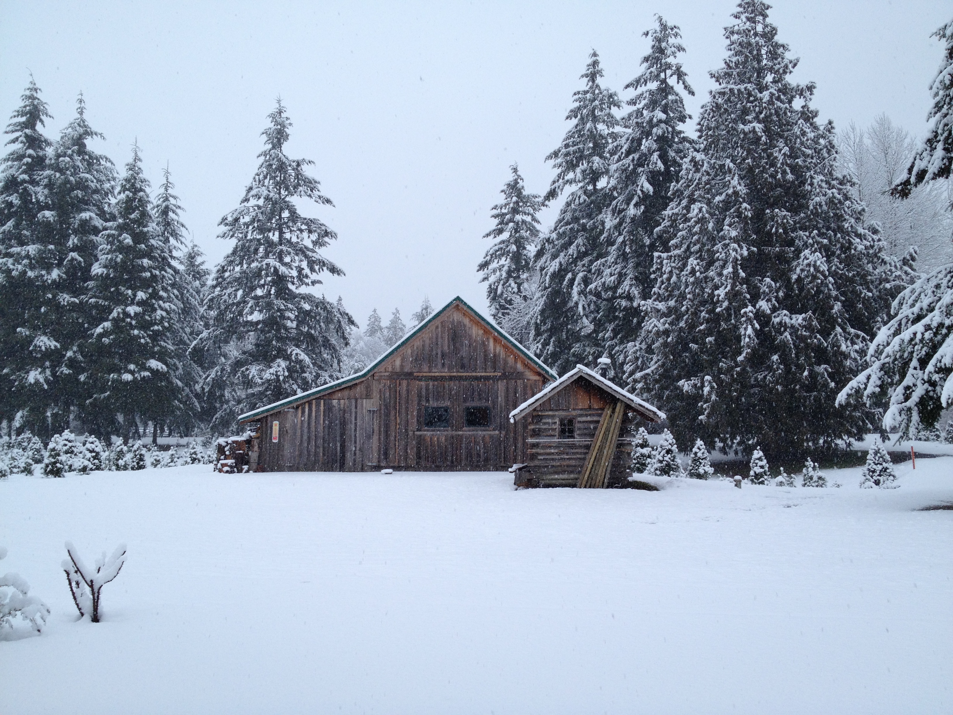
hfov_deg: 52.6
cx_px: 476
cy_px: 358
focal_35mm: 35
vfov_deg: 40.7
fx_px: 964
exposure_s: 1/247
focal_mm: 4.28
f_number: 2.4
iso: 50
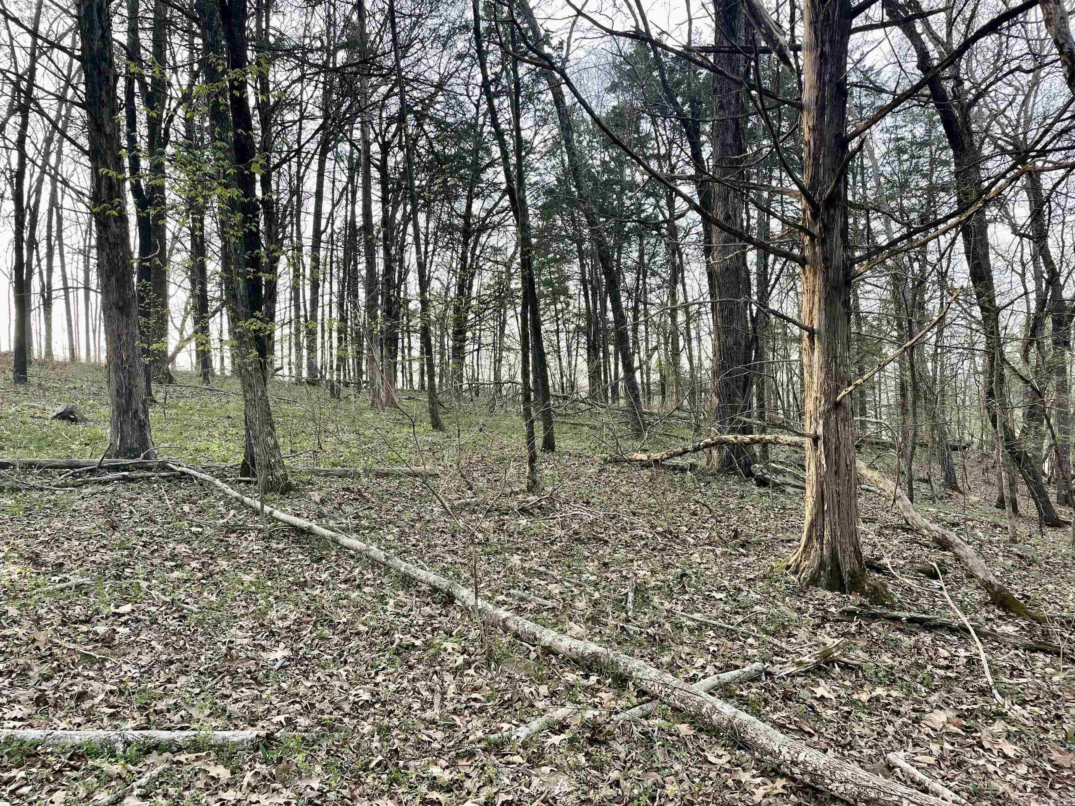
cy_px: 403
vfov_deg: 53.1
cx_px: 538
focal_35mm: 26
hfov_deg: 67.3
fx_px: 807
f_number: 1.6
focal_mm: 4.2
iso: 32
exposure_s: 1/121
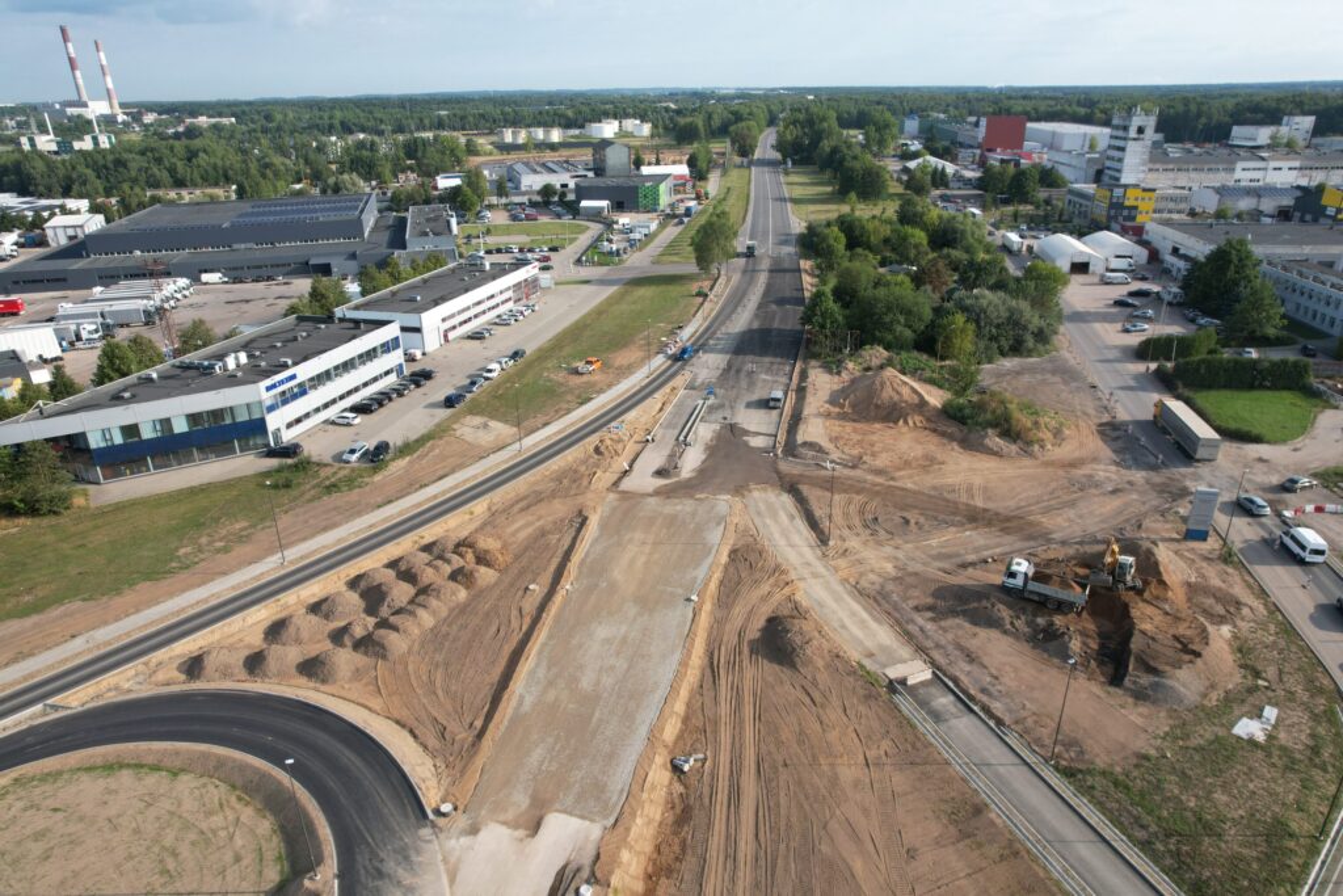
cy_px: 448
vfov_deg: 57.2
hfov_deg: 78.6
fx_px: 821
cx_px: 672
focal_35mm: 22
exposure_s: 1/1250
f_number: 2.8
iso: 100
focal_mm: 8.38
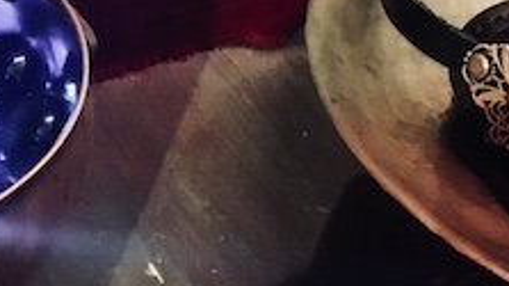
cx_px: 231
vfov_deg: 13.6
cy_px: -96
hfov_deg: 25.0
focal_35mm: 85
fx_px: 1146
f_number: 2.2
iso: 1250
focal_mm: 4.15
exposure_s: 1/17
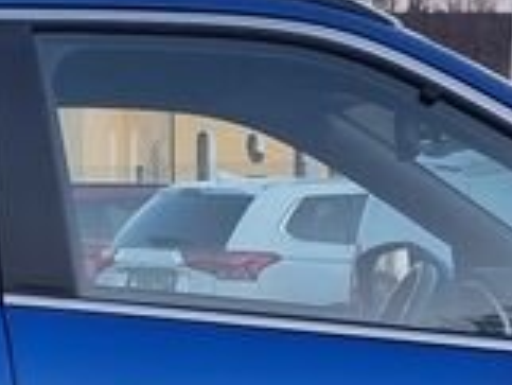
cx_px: 165
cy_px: 267
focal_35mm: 165
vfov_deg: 9.0
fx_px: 2442
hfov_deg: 12.0
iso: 50
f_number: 1.8
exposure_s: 1/145
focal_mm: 5.4
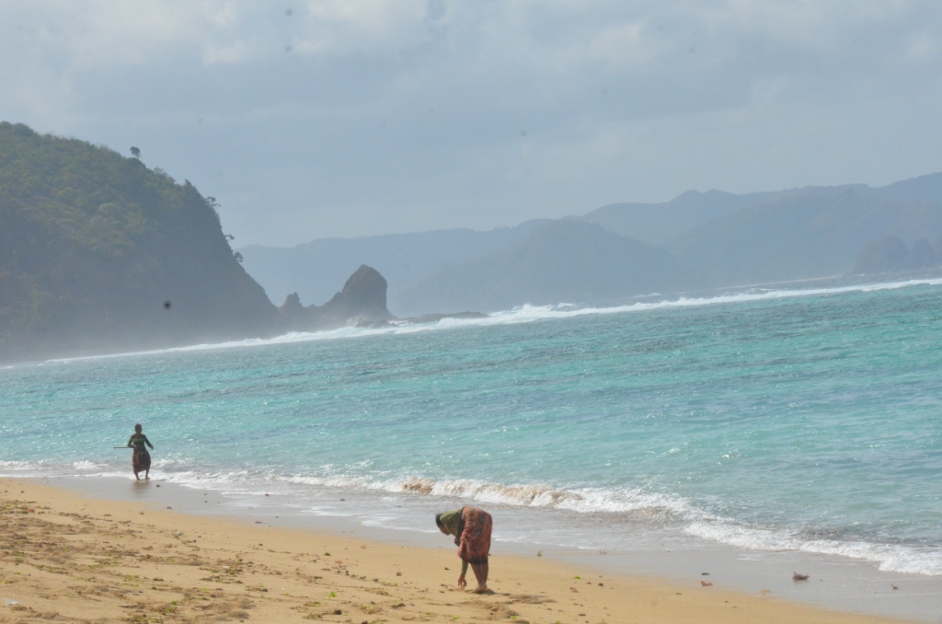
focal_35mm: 158
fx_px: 4112
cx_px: 471
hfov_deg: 13.1
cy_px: 312
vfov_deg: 8.7
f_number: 16
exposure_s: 1/1000
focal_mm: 105
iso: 1000
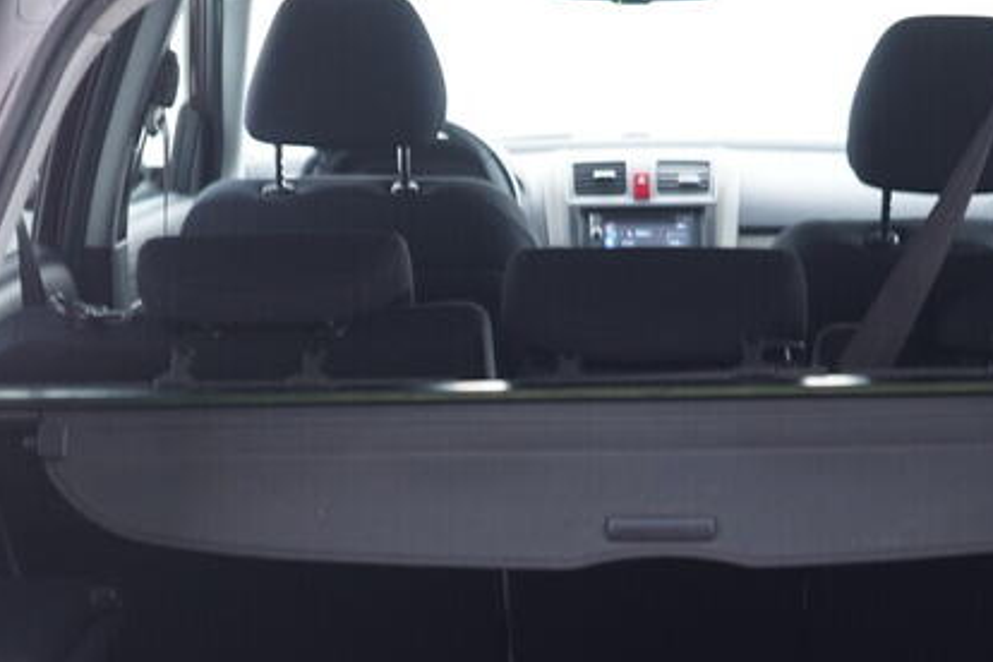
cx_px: 640
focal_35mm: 89
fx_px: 2455
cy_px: 661
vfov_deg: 15.1
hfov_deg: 22.8
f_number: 2.8
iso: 400
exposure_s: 1/40
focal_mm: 24
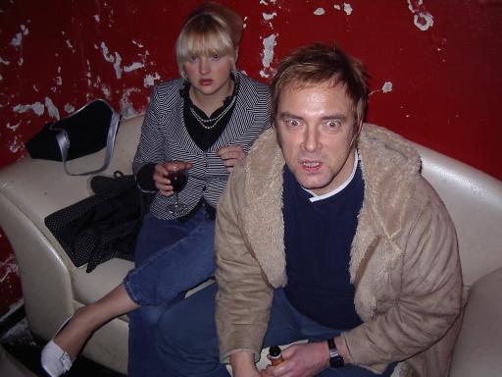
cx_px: 251
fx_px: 551
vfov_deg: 37.7
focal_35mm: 38
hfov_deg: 49.0
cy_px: 188
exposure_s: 1/60
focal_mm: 5.8
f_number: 2.6
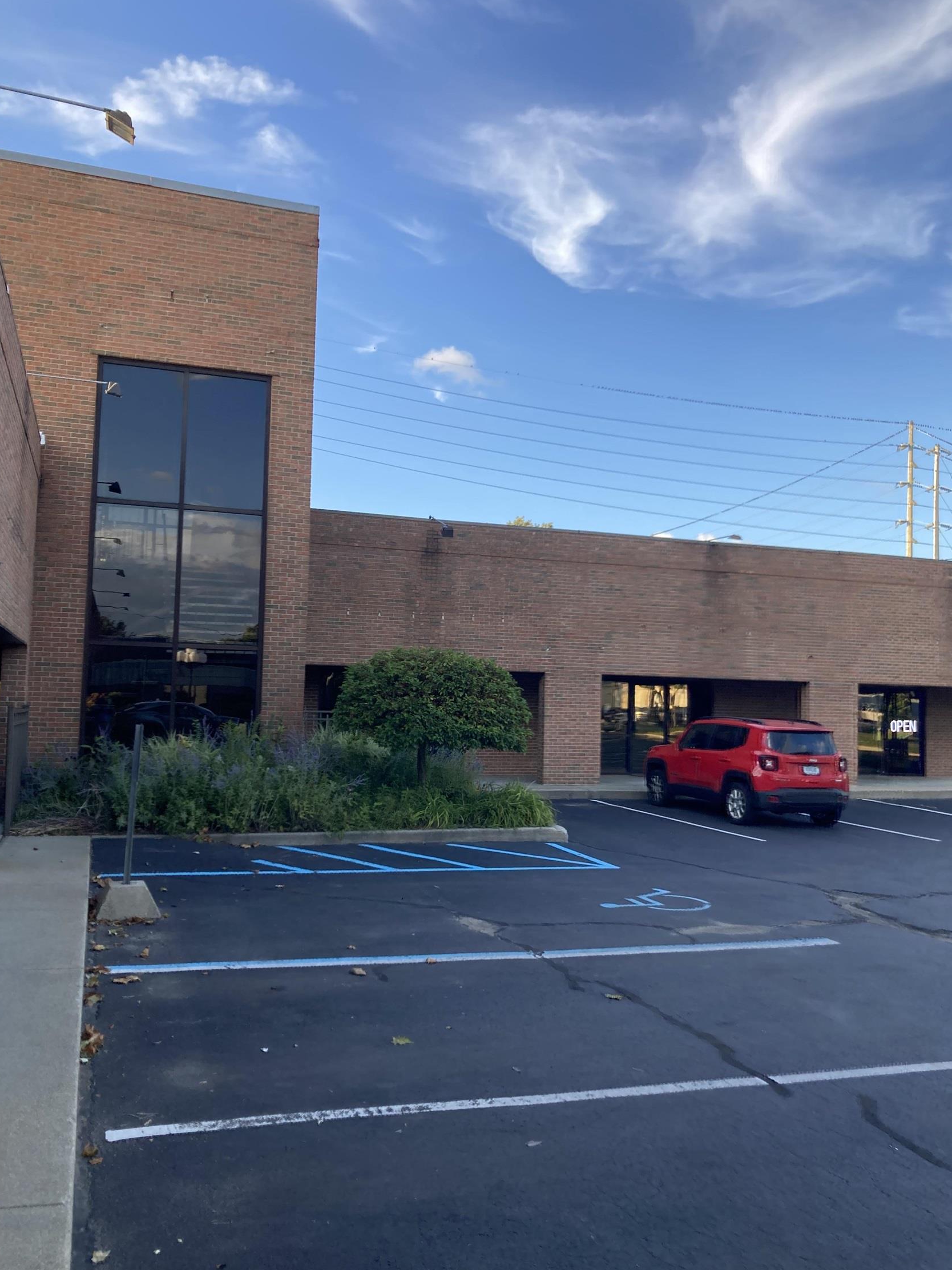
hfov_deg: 48.2
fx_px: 1064
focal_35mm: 29
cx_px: 487
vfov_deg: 61.7
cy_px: 652
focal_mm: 3.99
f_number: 1.8
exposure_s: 1/516
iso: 20
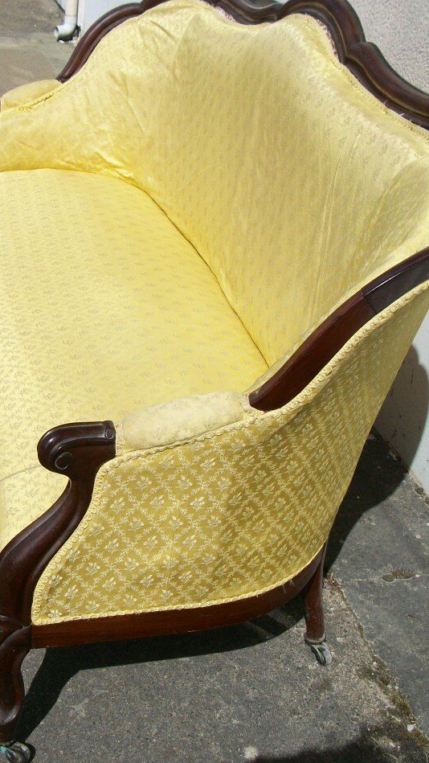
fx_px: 950
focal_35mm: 47
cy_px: 379
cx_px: 112
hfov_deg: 25.2
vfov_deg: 43.7
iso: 80
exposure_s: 1/320
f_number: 8.8
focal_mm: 5.7
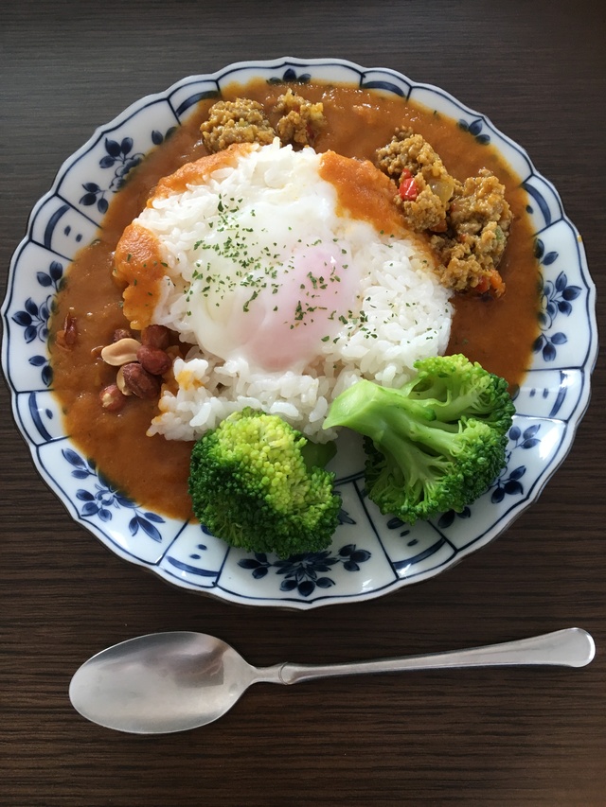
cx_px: 303
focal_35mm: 29
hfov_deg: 48.2
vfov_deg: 61.7
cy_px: 404
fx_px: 677
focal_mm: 4.15
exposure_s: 1/30
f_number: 2.2
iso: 40
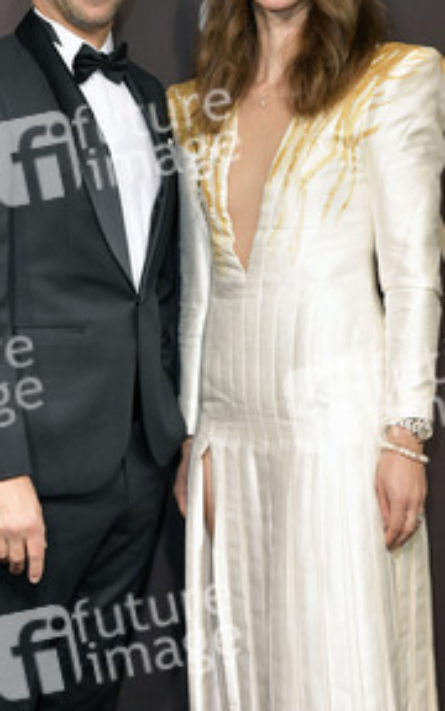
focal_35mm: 68
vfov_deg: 30.1
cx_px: 185
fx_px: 1319
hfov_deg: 19.1
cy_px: 272
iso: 1600
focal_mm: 48
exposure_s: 1/250
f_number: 6.3
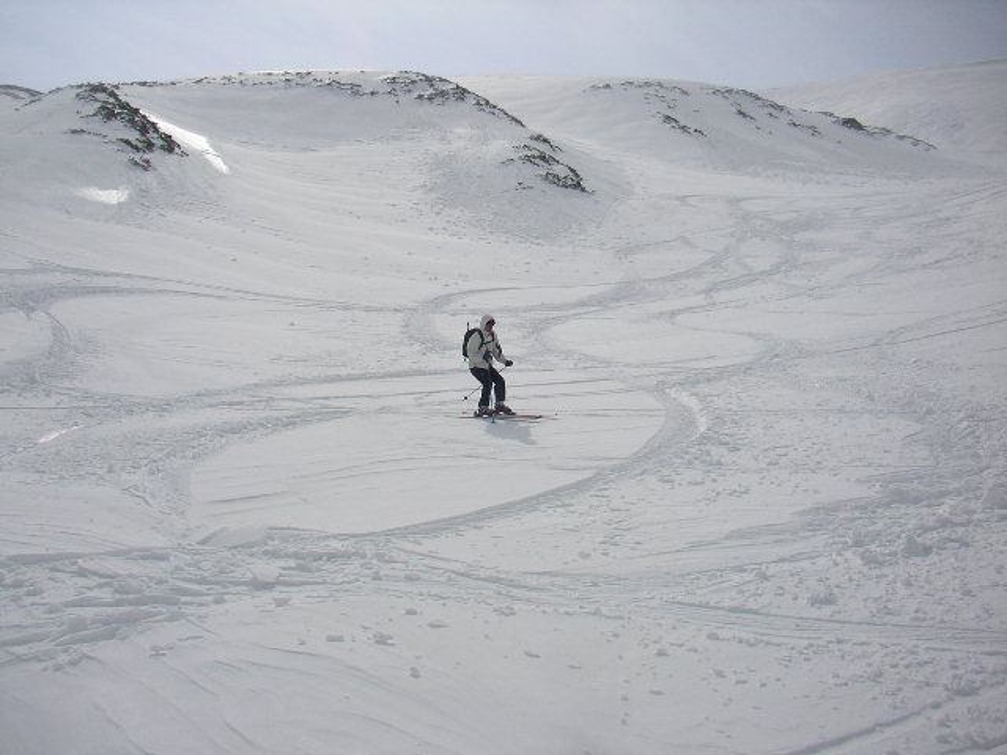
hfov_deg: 50.1
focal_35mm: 37
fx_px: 1076
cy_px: 378
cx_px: 504
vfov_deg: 38.7
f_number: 6.9
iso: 64
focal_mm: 5.7
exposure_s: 1/2000
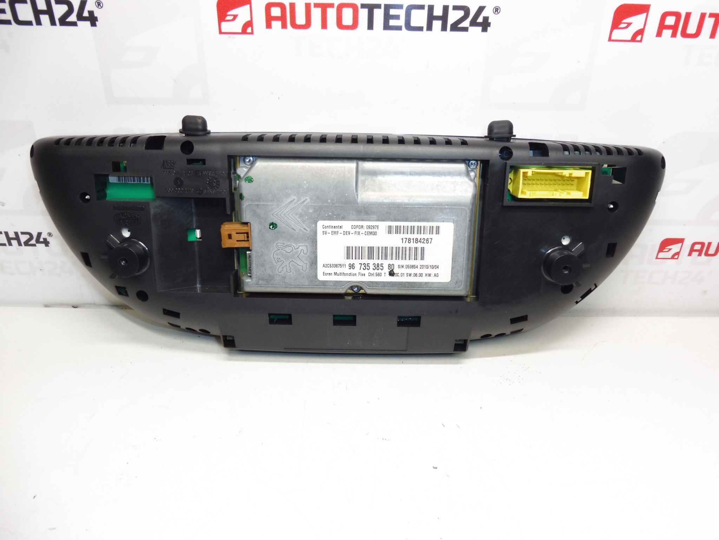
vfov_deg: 56.8
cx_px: 360
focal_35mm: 24
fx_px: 498
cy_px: 270
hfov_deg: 71.6
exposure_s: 1/60
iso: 200
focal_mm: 4.3
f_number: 3.5
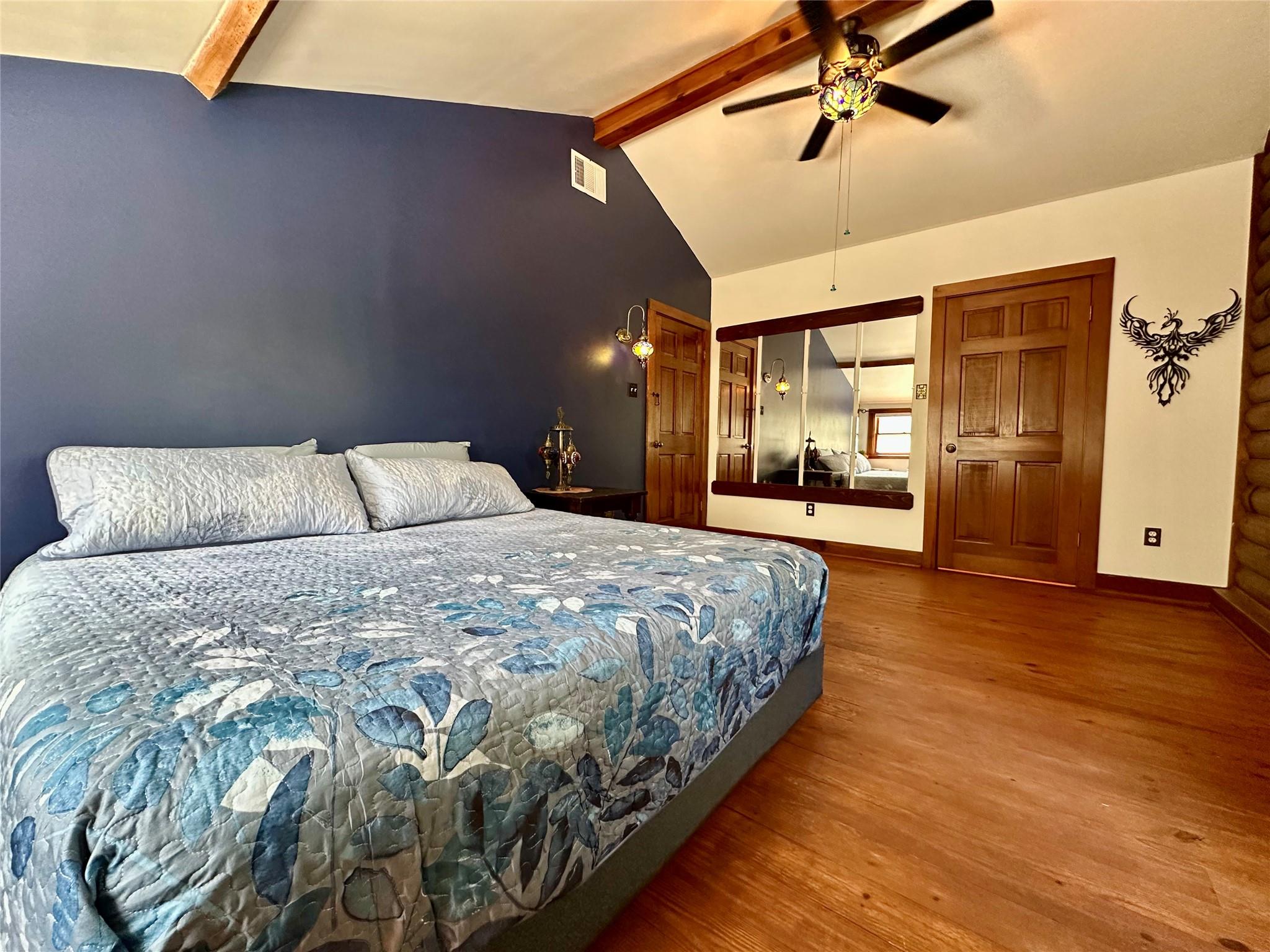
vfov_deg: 85.7
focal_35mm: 14
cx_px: 635
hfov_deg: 102.1
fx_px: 514
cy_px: 476
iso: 400
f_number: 2.2
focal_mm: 2.22
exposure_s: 1/60
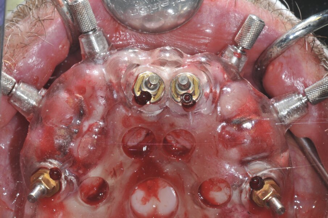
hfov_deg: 13.1
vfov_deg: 8.7
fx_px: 1433
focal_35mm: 158
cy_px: 109
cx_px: 164
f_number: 32
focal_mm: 105
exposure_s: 1/125
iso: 200
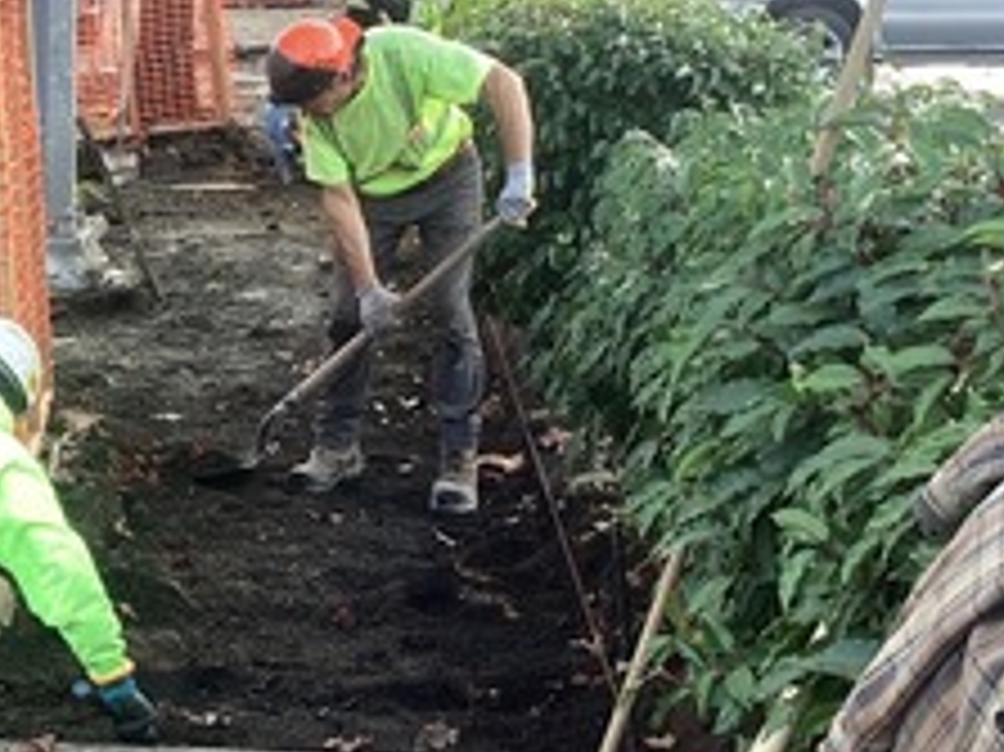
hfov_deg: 24.5
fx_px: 2261
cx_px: 171
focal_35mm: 78
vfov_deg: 18.8
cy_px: 513
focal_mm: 3.3
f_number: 2.4
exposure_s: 1/100
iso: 25
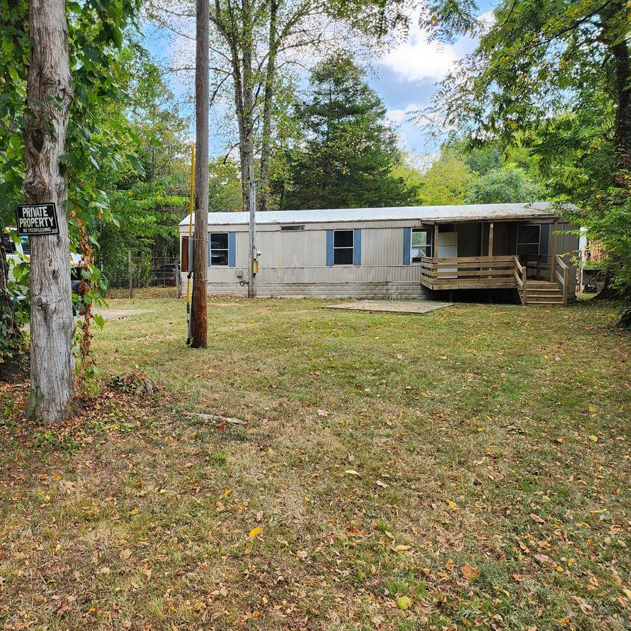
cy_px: 323
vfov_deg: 55.6
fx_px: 598
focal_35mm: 29
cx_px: 214
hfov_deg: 54.6
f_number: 1.8
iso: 50
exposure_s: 1/376
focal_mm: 5
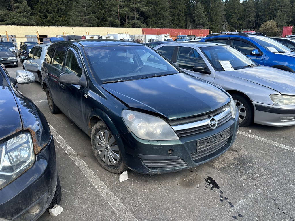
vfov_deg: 56.8
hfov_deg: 71.6
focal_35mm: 24
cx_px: 148
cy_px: 110
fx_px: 205
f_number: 1.78
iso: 80
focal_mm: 6.86
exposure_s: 1/850
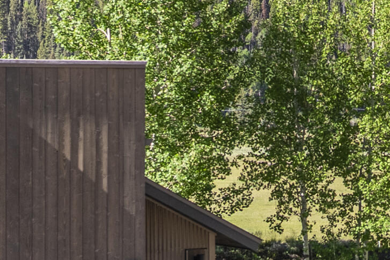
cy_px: 85
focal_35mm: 145
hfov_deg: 13.4
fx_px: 1571
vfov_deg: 9.5
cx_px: 575
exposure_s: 1/8000
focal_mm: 35
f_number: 1.6
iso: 250
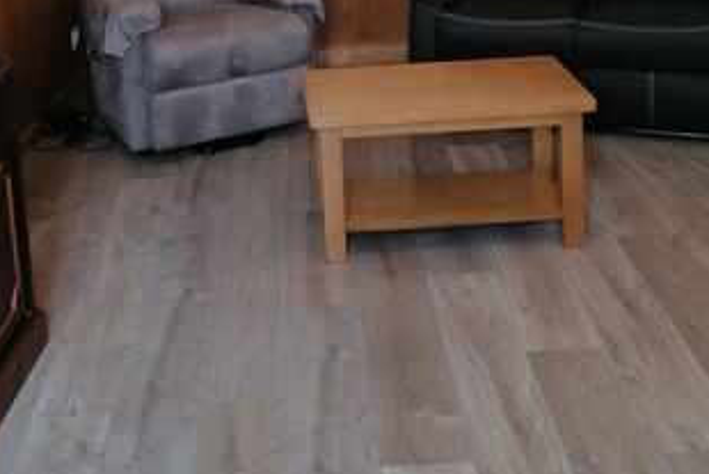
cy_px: -60
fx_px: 1143
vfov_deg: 22.0
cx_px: 306
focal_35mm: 58
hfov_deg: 34.4
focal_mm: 4.75
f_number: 1.8
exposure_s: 1/50
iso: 500
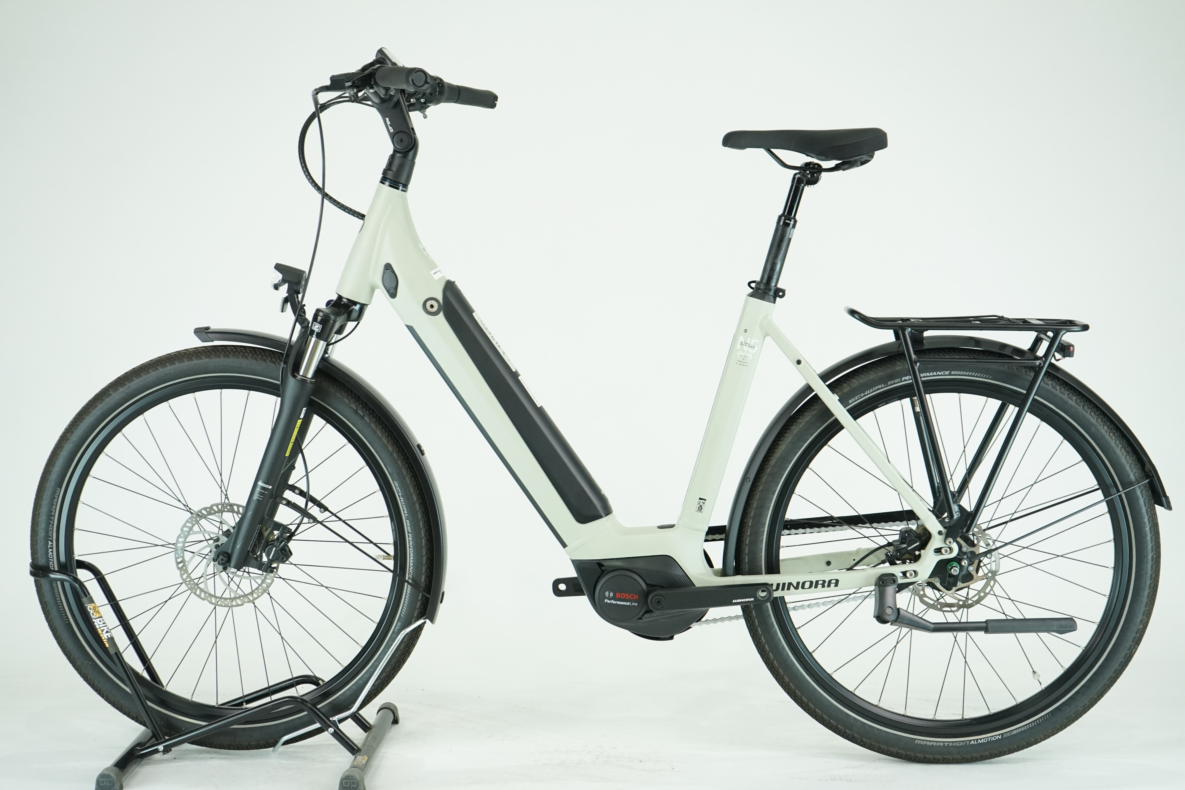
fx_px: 1777
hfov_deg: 36.9
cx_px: 592
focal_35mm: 54
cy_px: 395
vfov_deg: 25.1
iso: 1600
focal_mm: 54
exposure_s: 1/200
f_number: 5.6
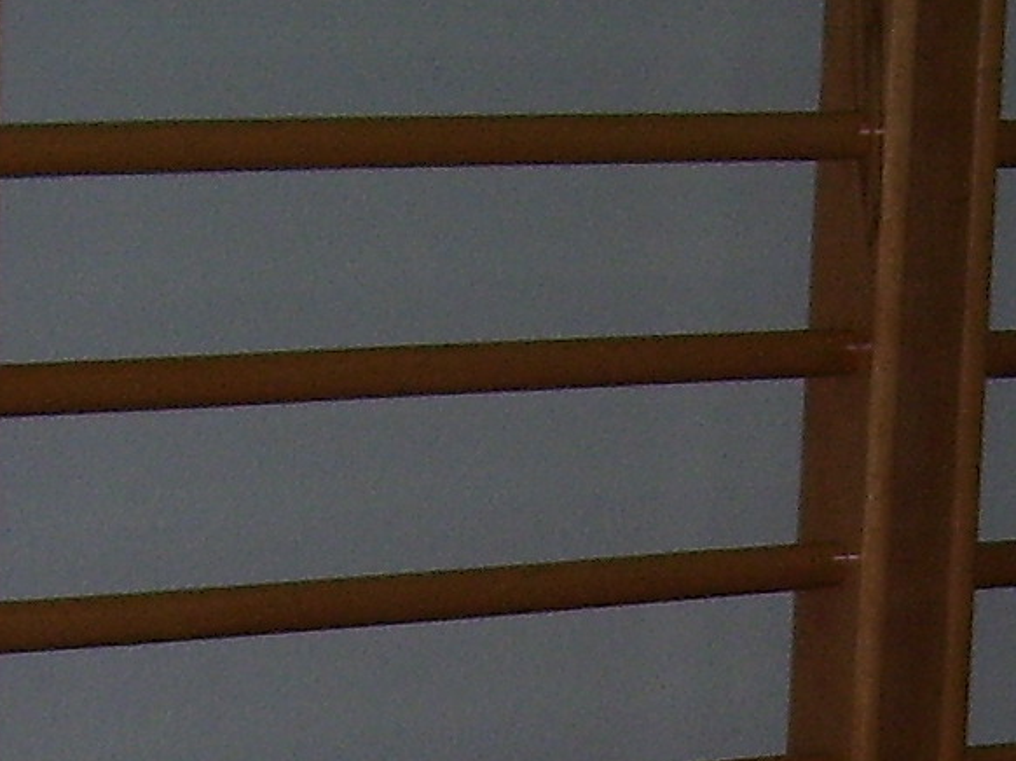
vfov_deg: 7.7
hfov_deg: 10.6
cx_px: 838
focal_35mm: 186
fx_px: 5457
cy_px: 1498
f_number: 3
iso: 80
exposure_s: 1/60
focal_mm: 7
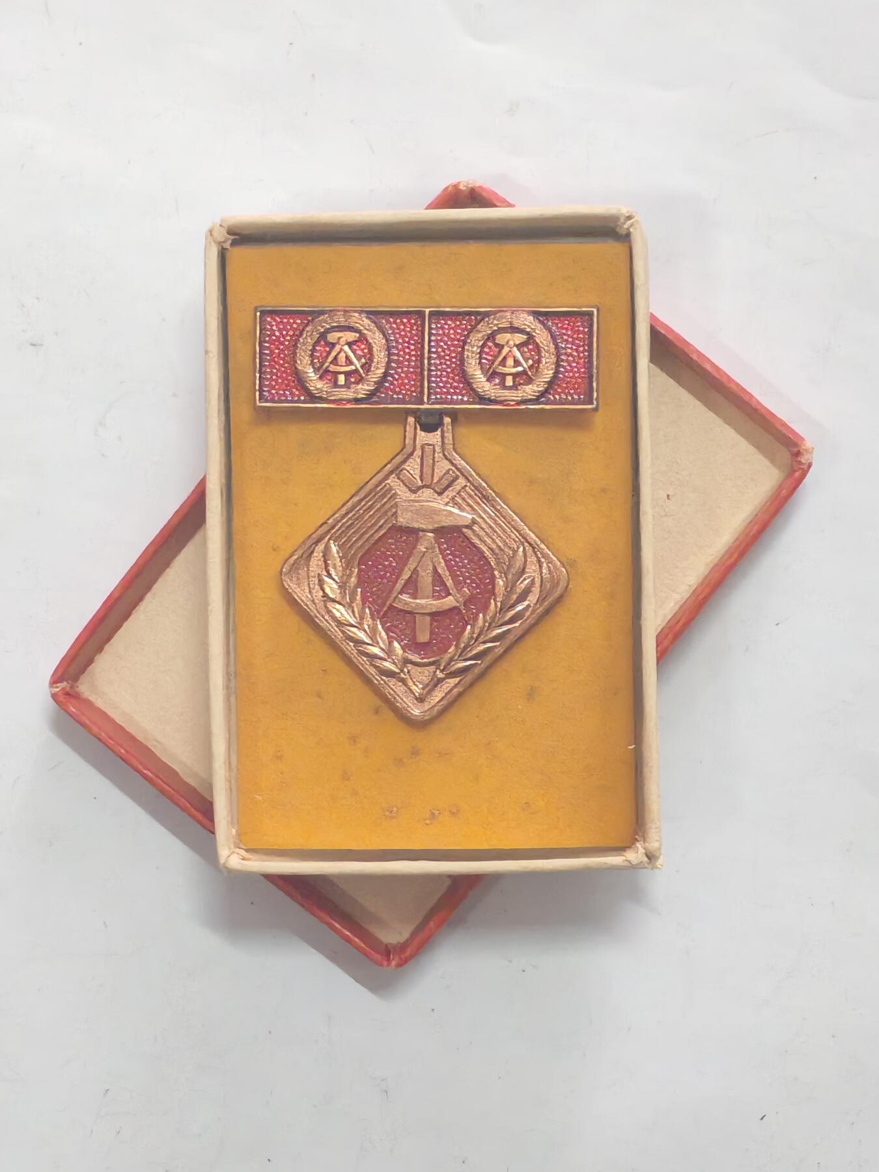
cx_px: 440
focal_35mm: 103
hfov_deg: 14.4
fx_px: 3487
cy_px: 586
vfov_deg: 19.1
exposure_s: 1/33
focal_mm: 5.52
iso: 800
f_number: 1.95
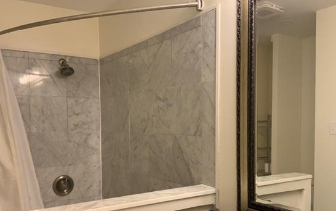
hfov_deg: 54.0
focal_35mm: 36
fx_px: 330
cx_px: 170
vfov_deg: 35.1
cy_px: 138
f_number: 1.8
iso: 200
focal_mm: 3
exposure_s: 1/60
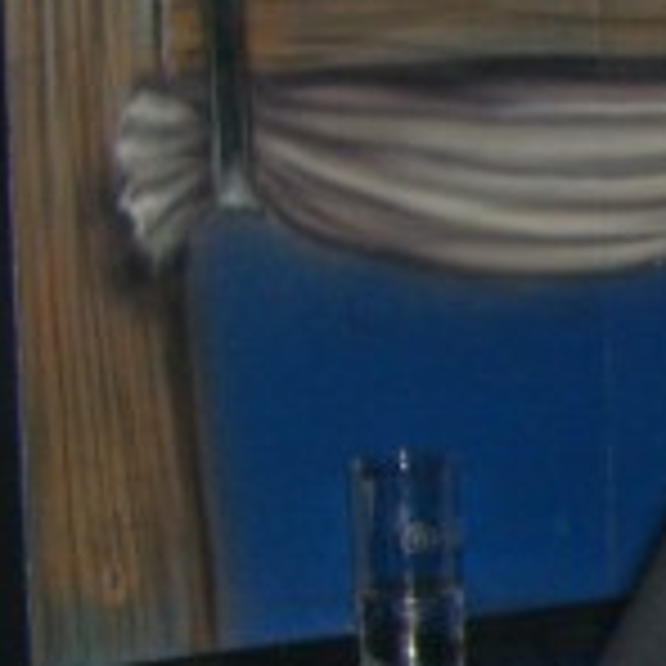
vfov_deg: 9.6
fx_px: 3940
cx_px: 1634
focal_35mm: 181
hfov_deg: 8.7
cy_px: 572
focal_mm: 7.9
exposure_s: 1/60
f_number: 2.8
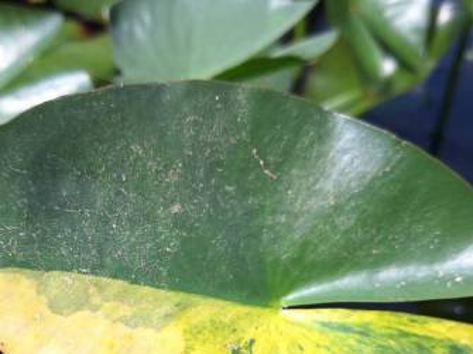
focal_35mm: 44
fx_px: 601
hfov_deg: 42.9
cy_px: 293
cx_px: 215
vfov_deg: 31.8
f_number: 1.8
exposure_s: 1/2000
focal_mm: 5.54
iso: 125
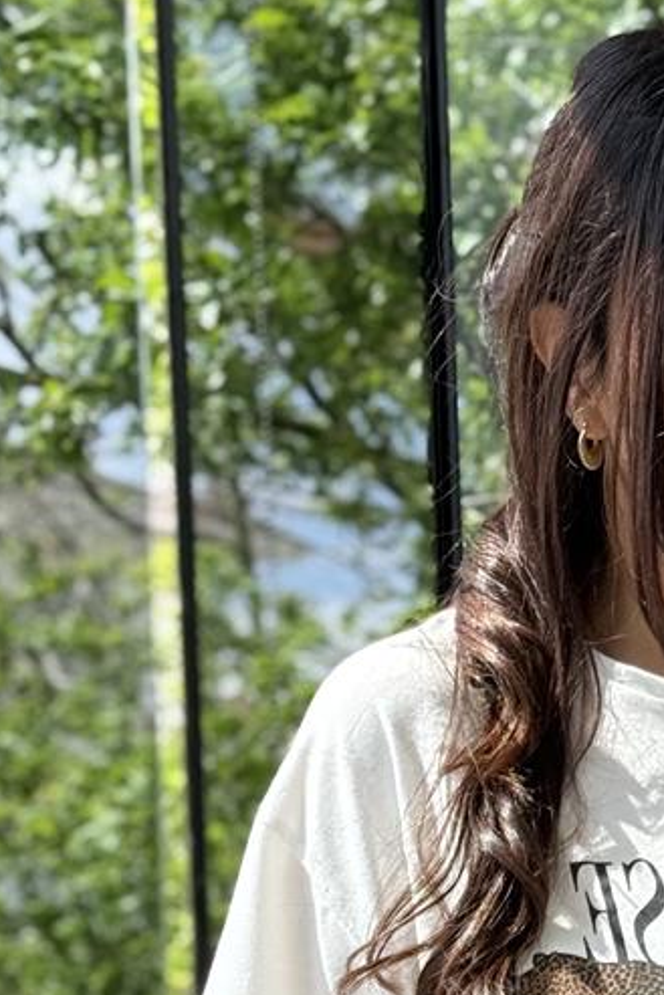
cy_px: 1172
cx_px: 807
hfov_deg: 10.0
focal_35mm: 135
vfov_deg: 14.7
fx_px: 3732
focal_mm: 6.76
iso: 100
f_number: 1.78
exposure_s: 1/928
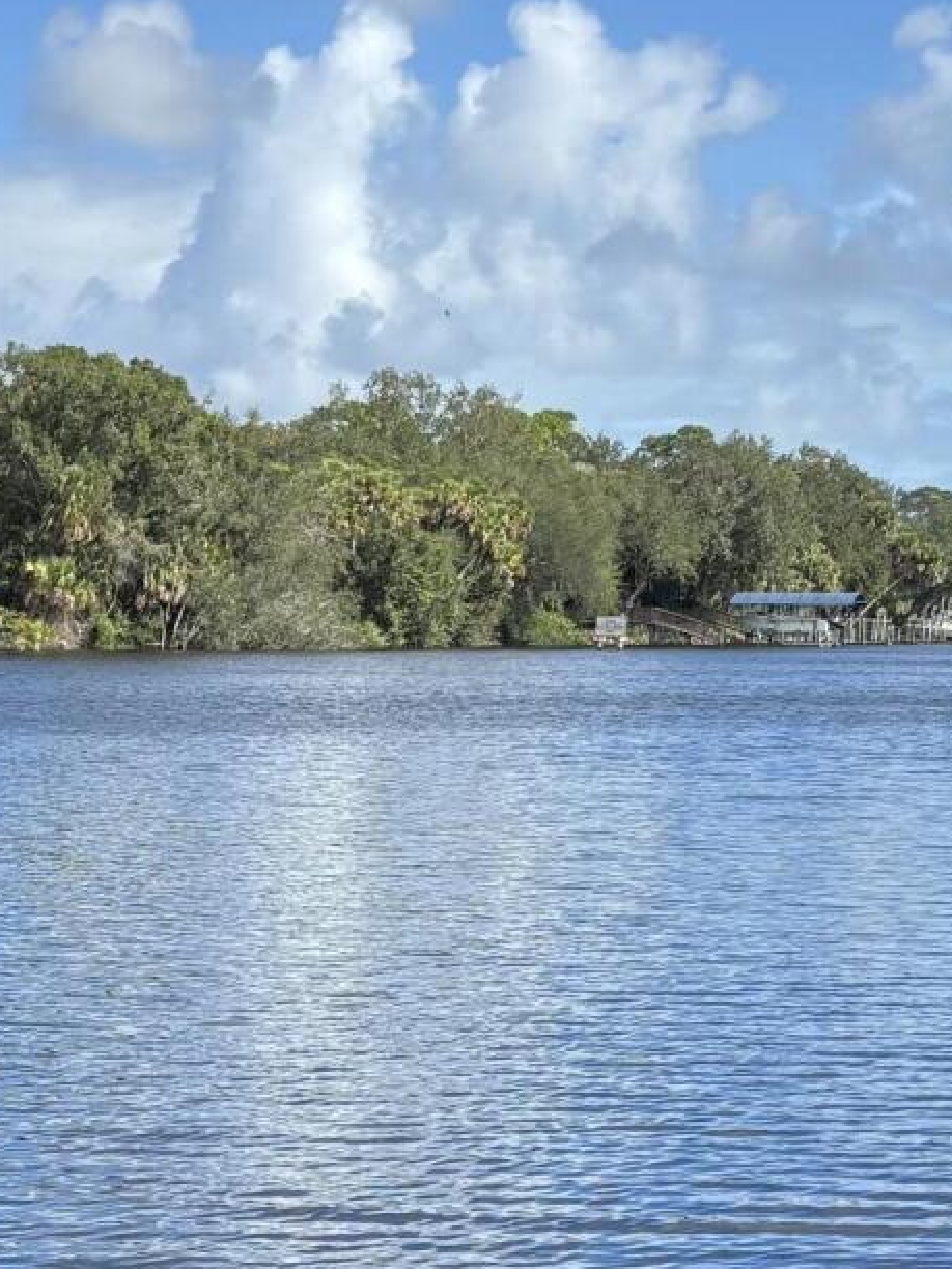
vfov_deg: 22.3
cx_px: 166
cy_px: 1192
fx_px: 3117
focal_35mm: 85
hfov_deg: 17.2
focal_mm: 5.96
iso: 50
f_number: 1.6
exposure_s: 1/2639
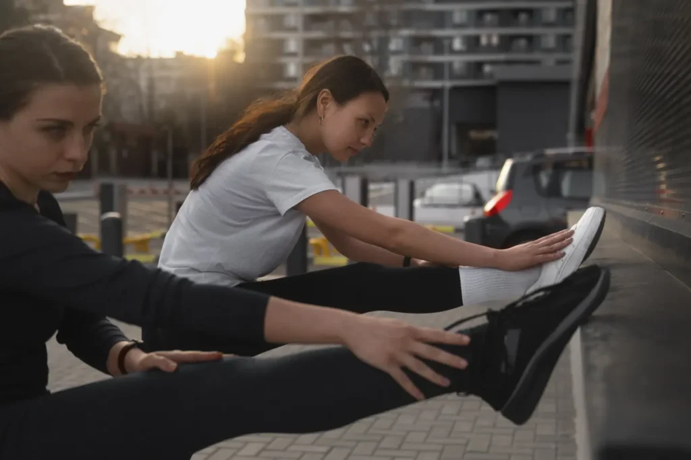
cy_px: 230
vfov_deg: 31.8
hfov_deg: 46.4
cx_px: 346
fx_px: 805
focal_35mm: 42
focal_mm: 42
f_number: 2.8
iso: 400
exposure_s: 1/4000
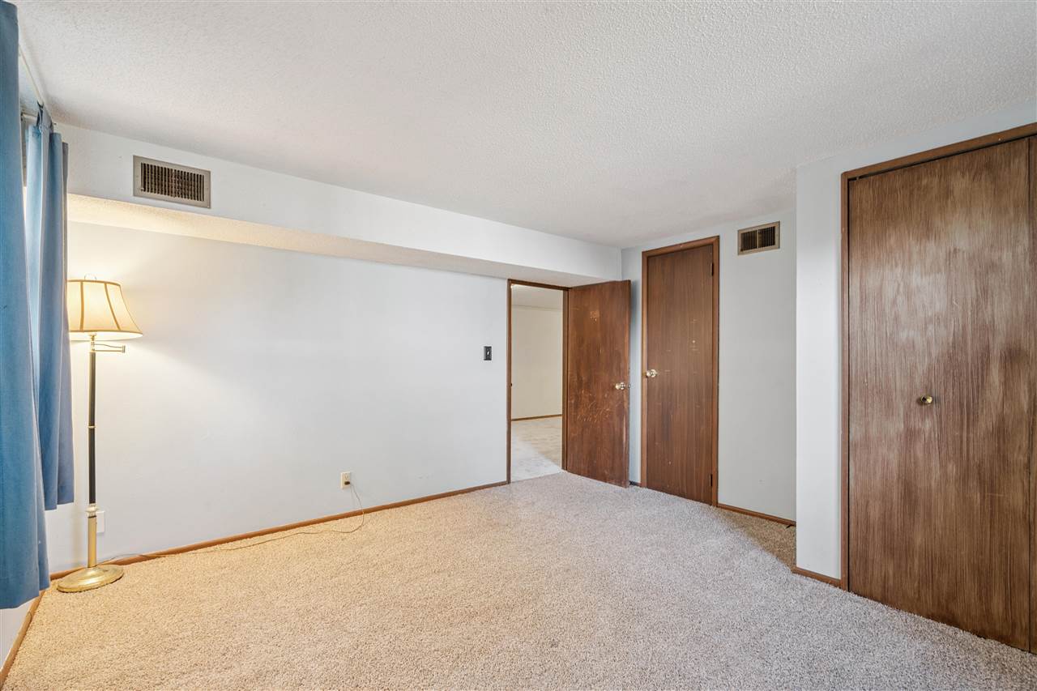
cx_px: 518
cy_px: 346
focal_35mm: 16
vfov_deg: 73.7
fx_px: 461
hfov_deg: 96.7
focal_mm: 16
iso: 400
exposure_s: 1/1.25
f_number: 10
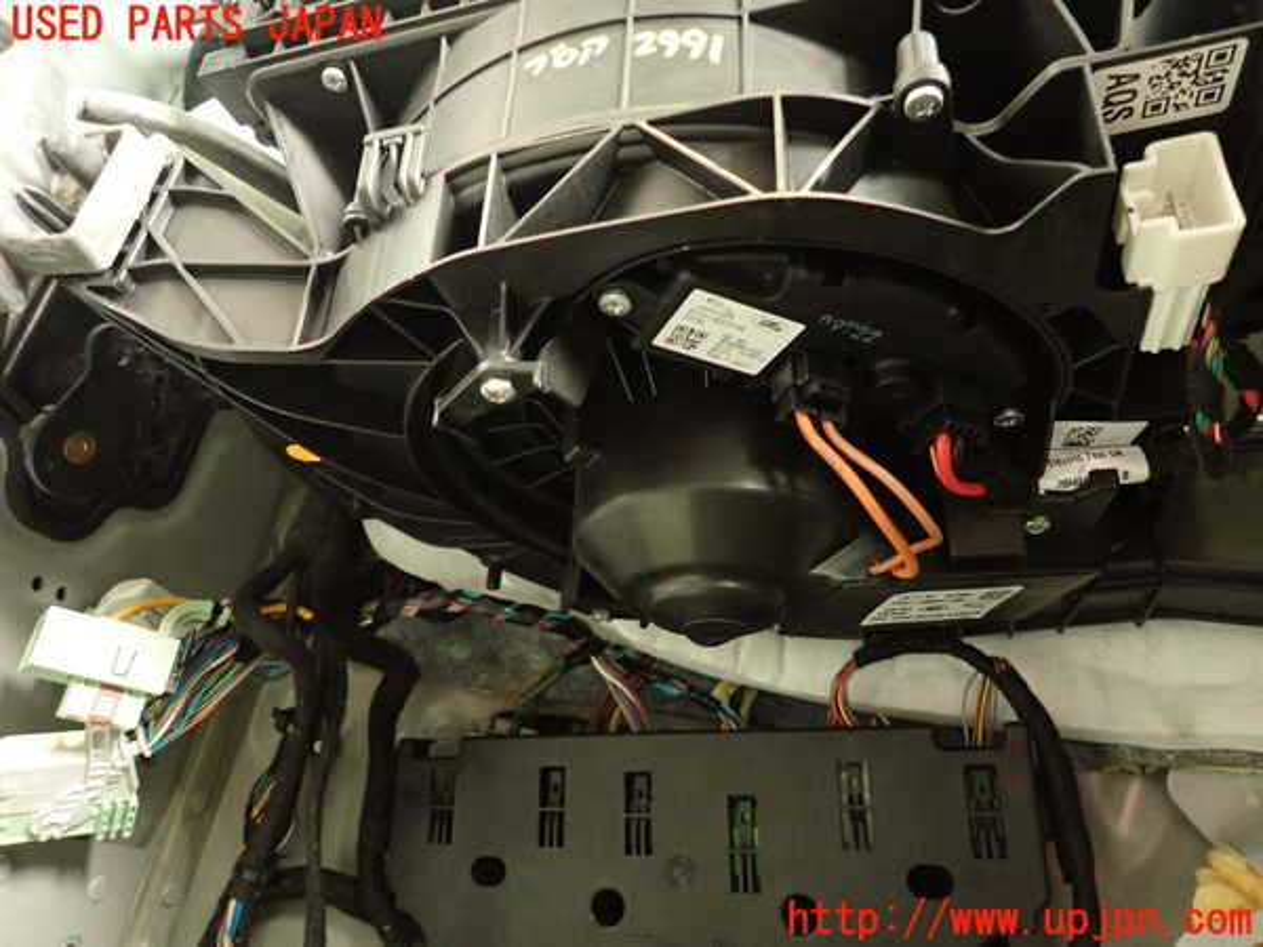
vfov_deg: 54.9
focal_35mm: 25
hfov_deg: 69.4
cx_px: 632
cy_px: 474
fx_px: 912
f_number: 2
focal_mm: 4.5
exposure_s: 1/30
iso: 800
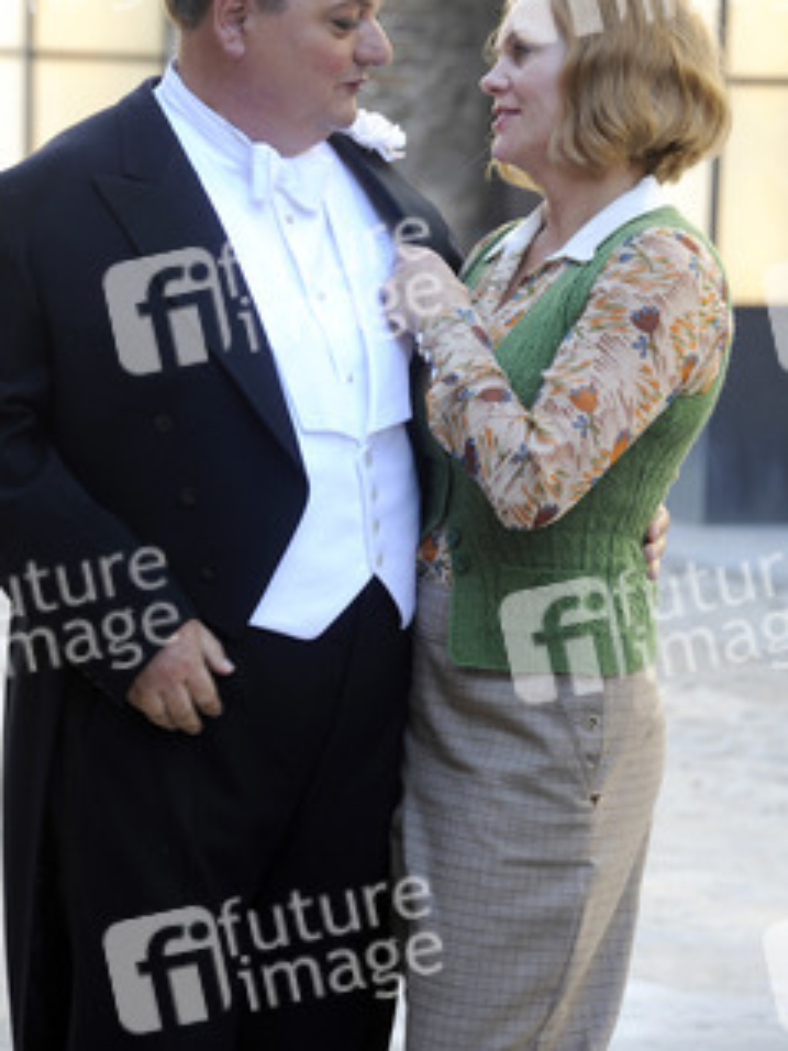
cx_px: 371
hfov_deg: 8.5
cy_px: 461
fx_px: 5315
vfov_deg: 11.3
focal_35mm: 175
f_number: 5.6
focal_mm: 145
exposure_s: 1/125
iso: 320
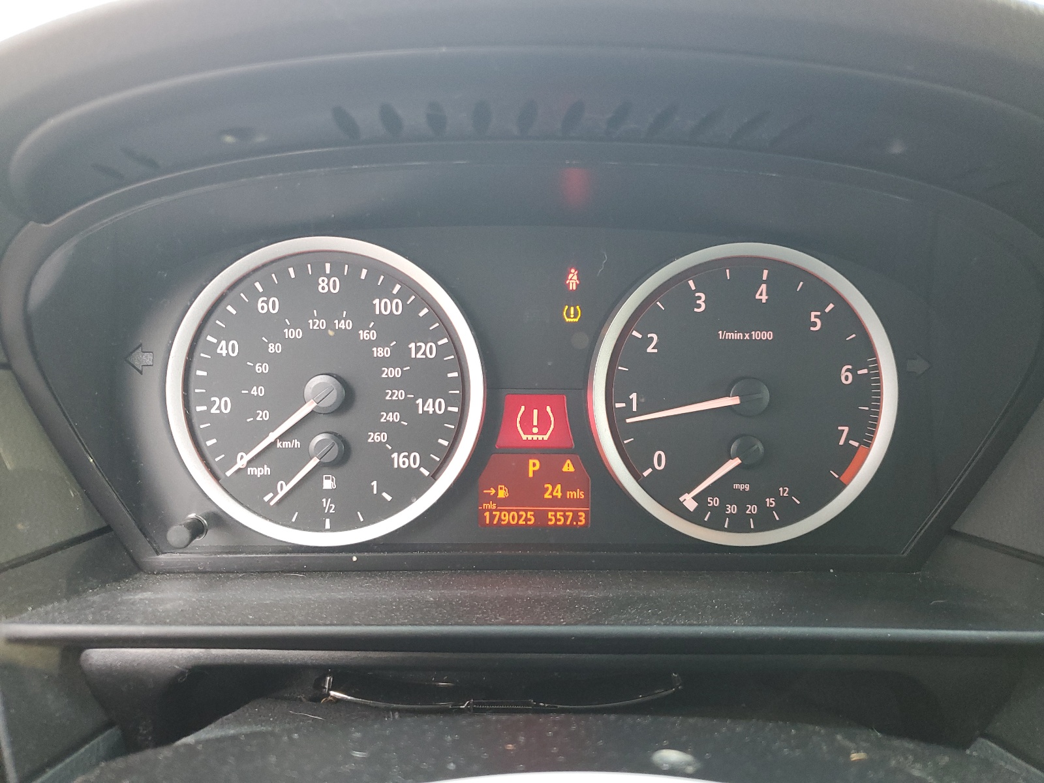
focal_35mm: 26
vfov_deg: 53.1
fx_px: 784
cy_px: 392
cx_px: 522
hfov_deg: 67.3
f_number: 1.5
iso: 117
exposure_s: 1/60.2
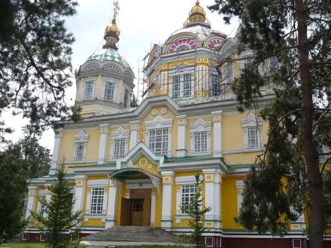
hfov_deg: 52.6
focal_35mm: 35
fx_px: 335
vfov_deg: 40.7
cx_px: 166
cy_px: 124
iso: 100
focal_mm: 5.8
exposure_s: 1/1000
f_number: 2.8
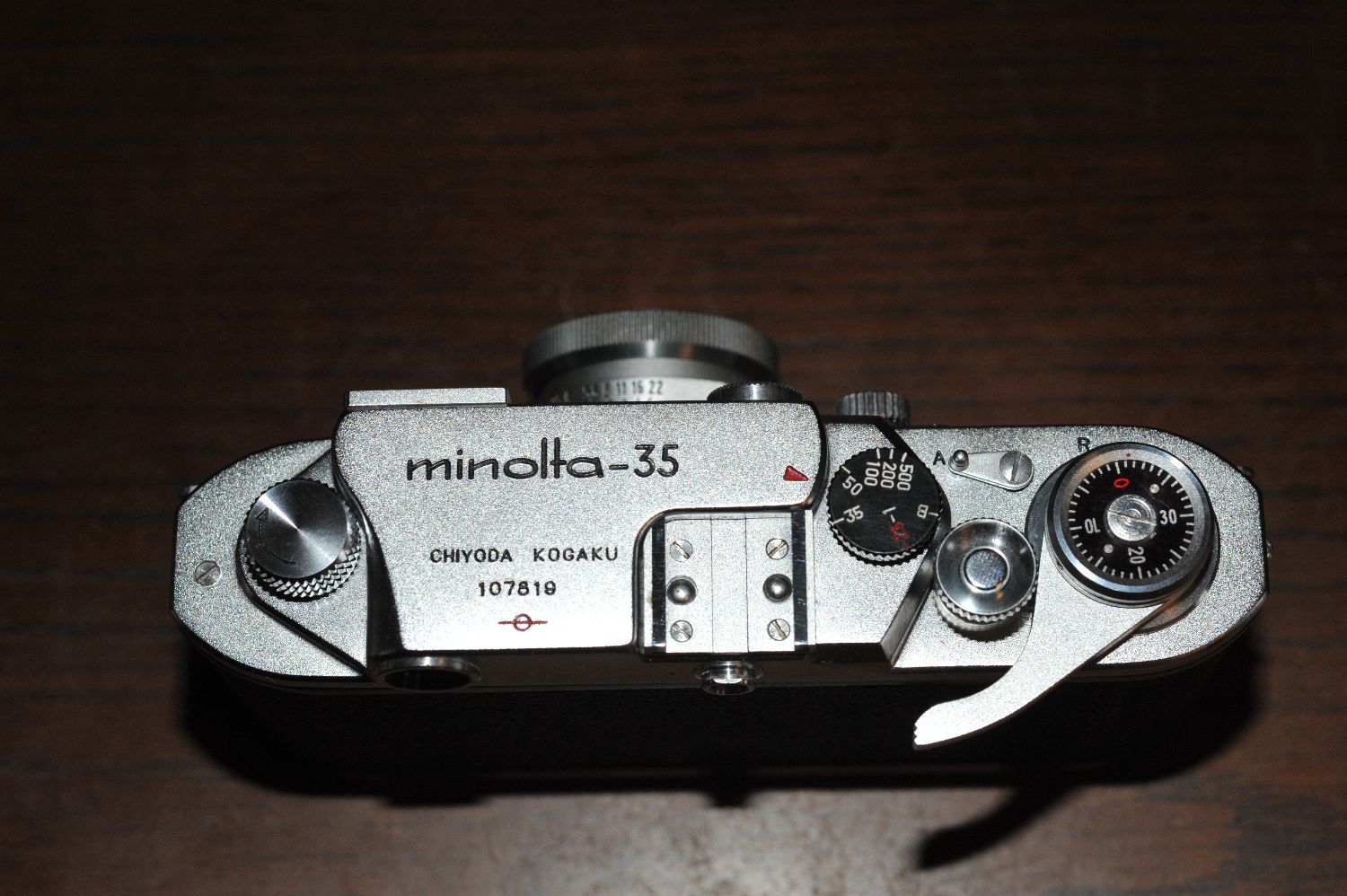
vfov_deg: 22.6
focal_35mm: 60
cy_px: 448
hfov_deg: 33.4
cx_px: 674
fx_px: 2243
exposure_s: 1/60
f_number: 11
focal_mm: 60
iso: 1600
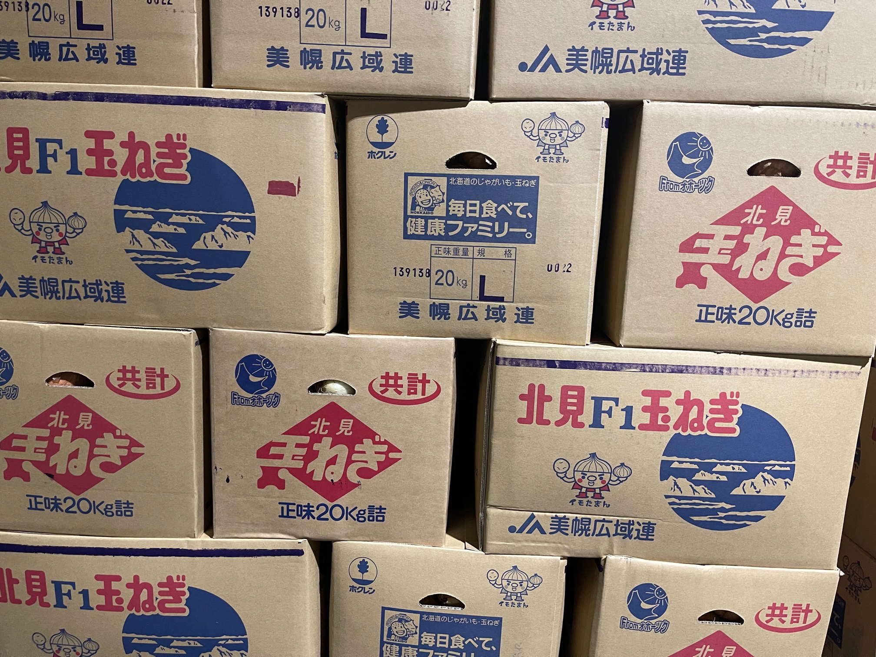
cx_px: 438
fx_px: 658
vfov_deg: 53.1
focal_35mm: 26
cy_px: 328
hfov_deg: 67.3
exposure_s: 1/52
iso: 500
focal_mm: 5.1
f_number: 1.6
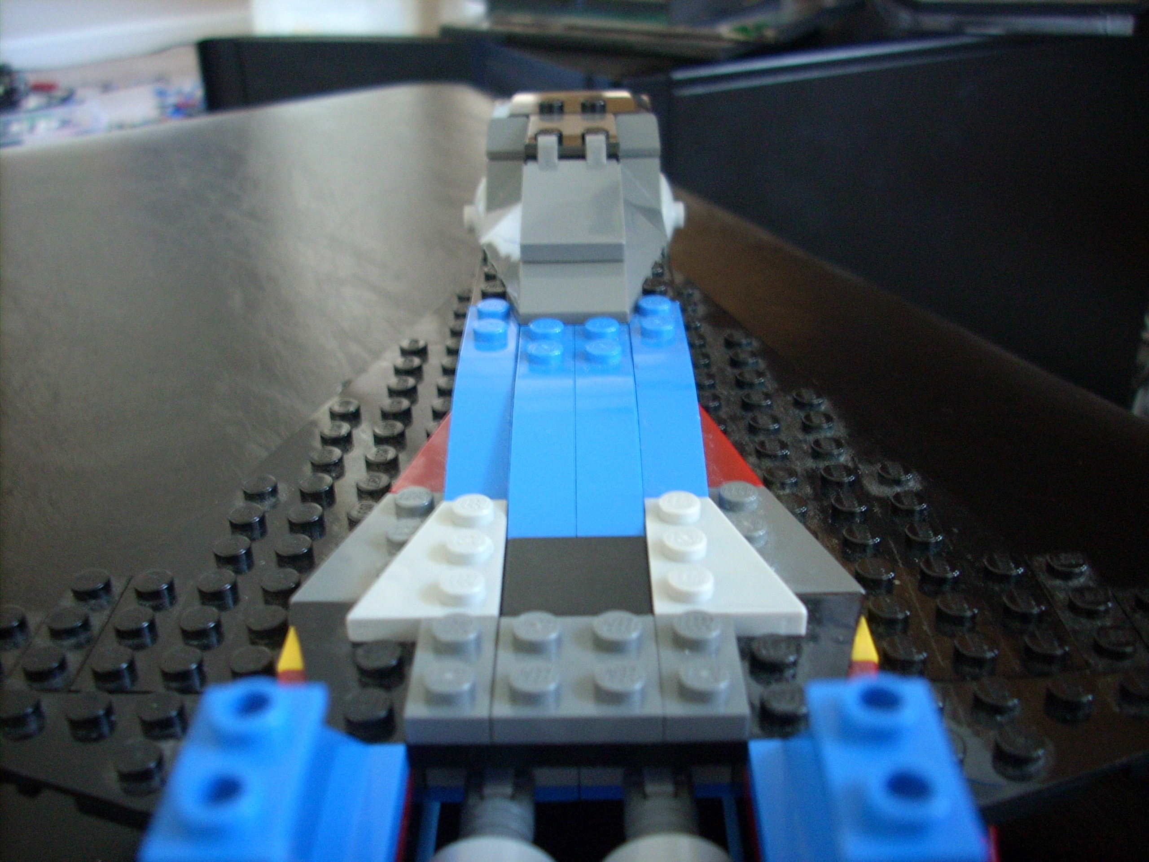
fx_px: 1228
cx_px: 574
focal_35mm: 37
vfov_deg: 38.7
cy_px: 431
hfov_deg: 50.1
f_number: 2.8
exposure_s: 1/5.7
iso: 200
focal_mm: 6.2
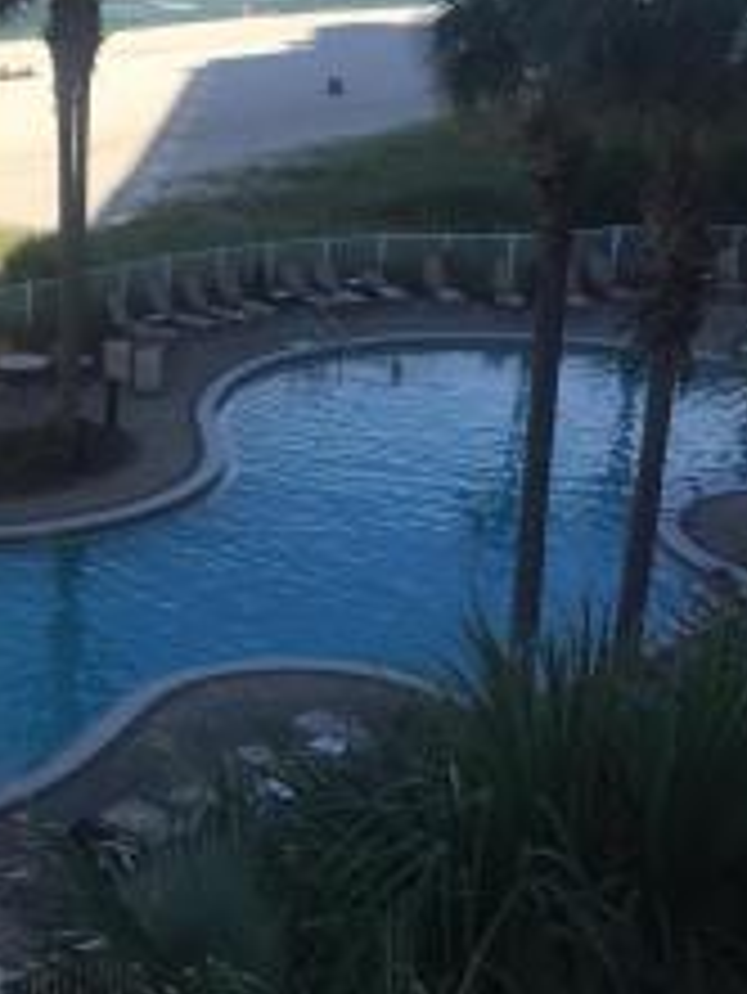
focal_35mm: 63
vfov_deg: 30.7
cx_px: 45
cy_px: 567
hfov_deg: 22.6
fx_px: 1811
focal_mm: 4.15
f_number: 2.2
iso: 32
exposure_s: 1/1647
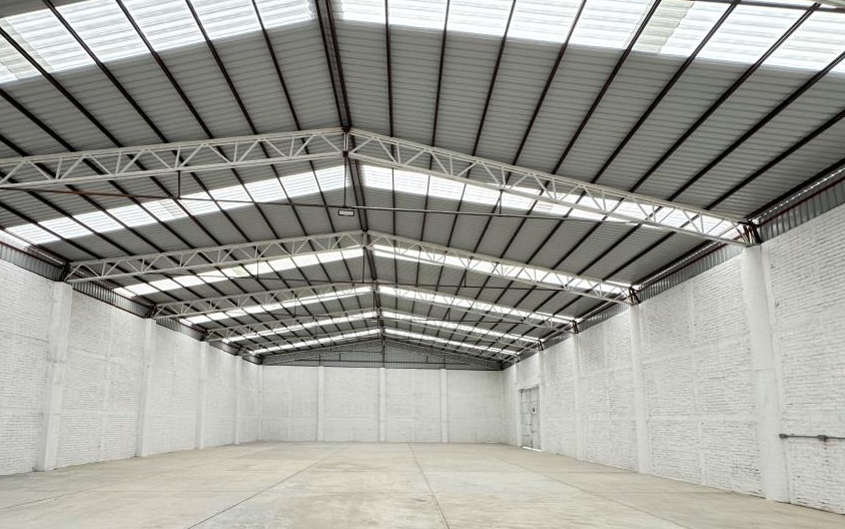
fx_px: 415
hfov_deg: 90.7
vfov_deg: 62.7
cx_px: 373
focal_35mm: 18
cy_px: 371
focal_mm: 2.22
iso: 40
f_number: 2.2
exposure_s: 1/143
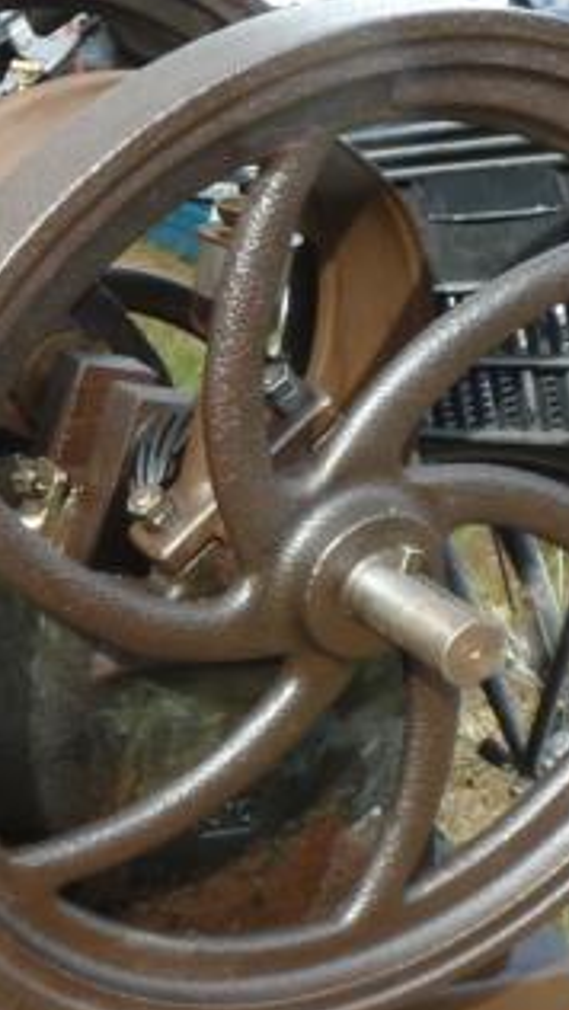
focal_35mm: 69
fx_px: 1849
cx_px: -313
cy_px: 547
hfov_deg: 15.9
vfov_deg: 30.5
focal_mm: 4.1
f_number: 4
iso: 80
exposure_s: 1/100
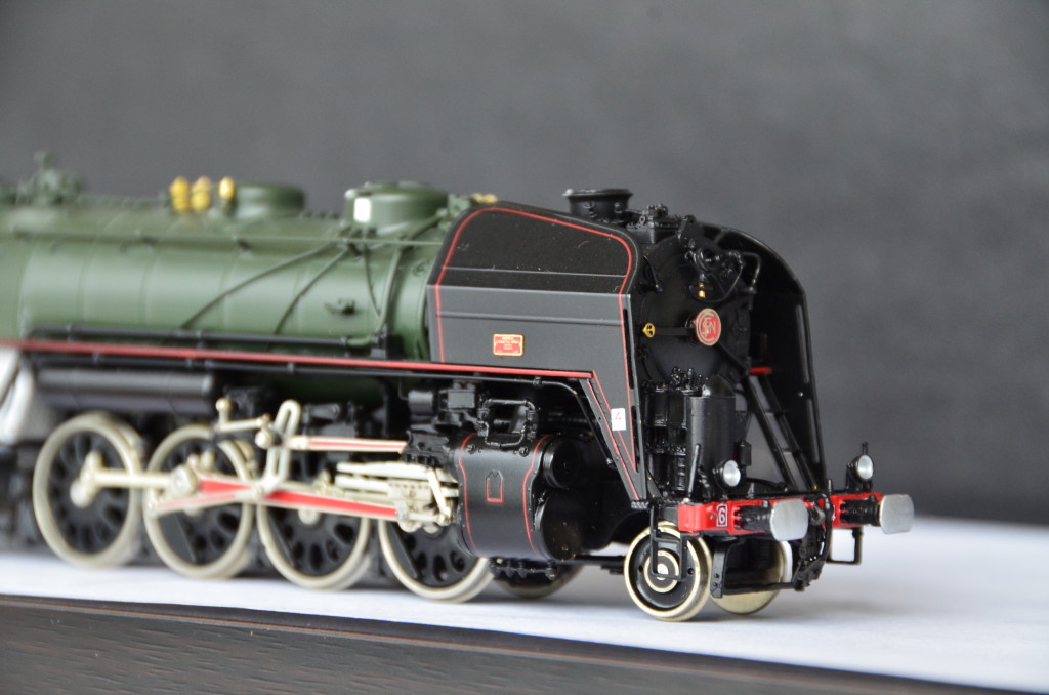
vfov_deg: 4.6
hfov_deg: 6.9
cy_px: 348
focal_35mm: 300
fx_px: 8723
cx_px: 524
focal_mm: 200
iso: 800
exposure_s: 1/100
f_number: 9
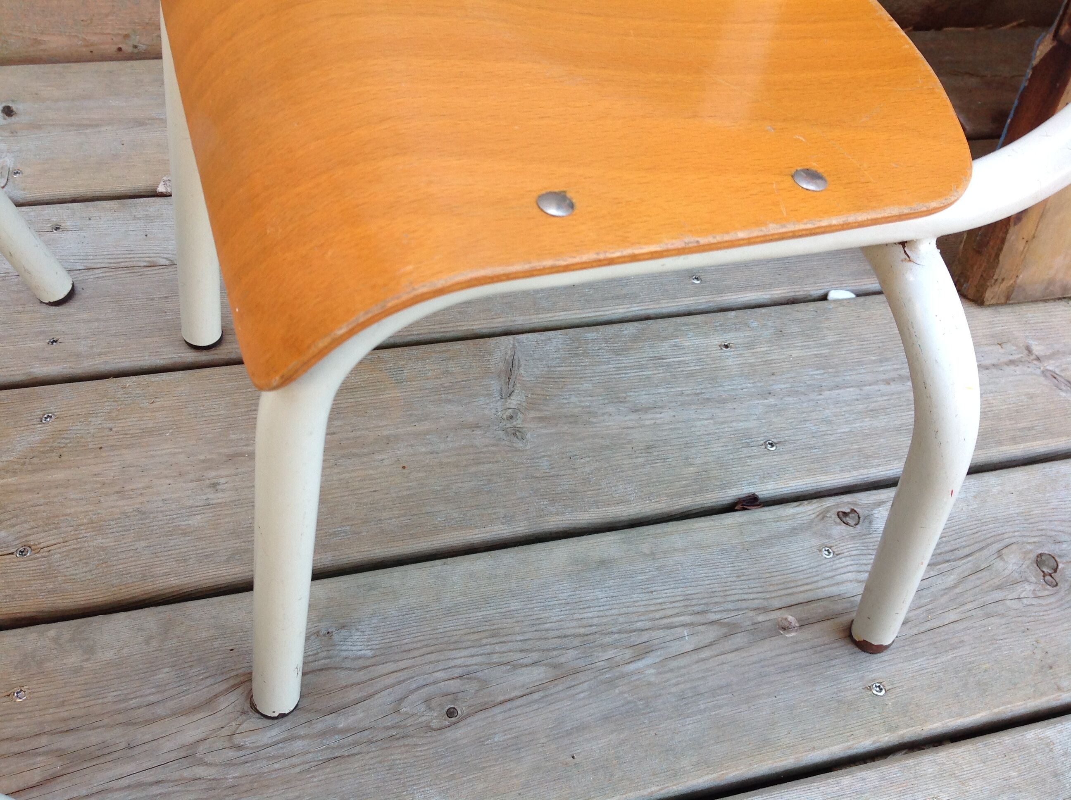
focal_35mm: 35
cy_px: 400
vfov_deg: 40.6
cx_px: 536
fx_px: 1081
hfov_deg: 52.7
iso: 50
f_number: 2.4
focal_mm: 4.28
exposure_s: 1/120
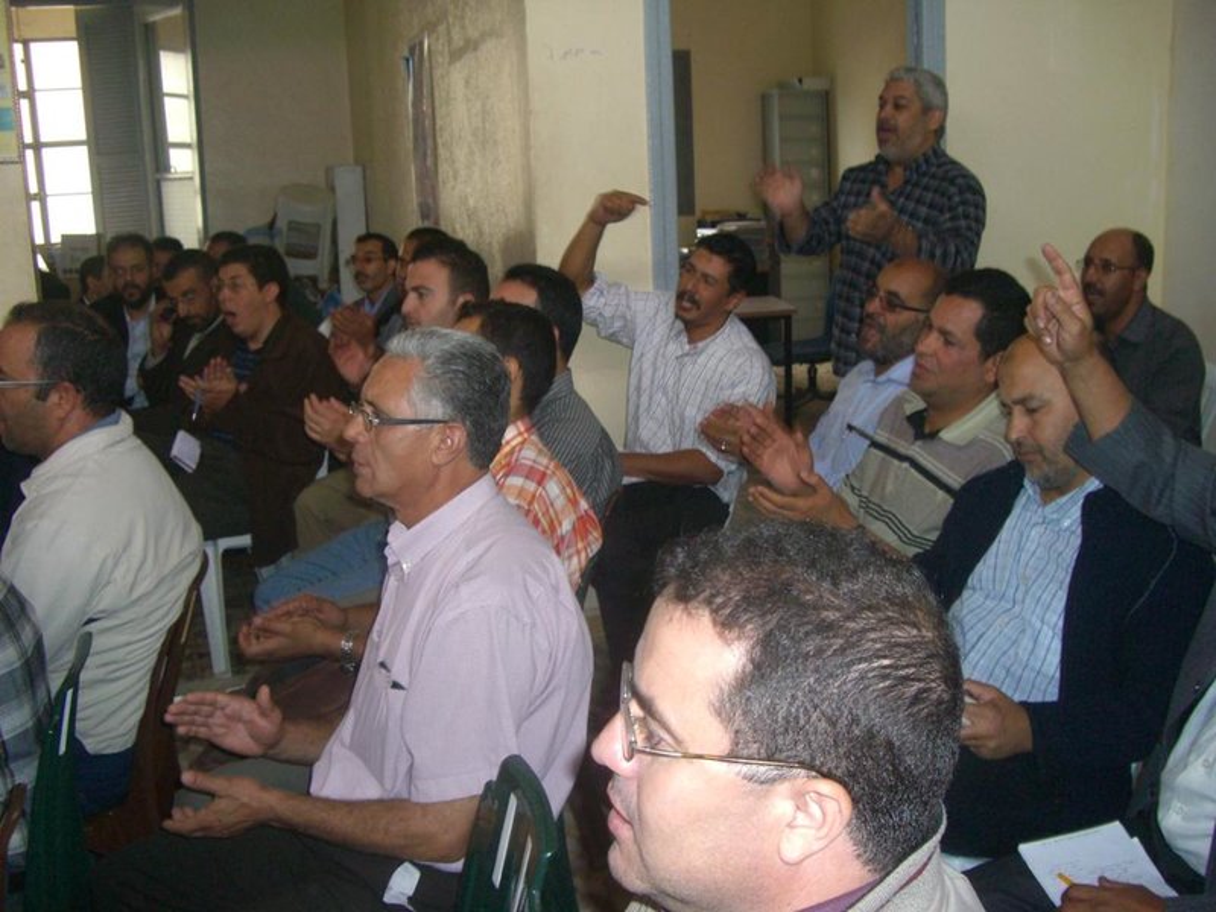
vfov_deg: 37.7
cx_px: 608
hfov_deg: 49.0
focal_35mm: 38
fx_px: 1335
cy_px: 456
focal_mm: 7.9
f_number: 2.8
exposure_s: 1/60
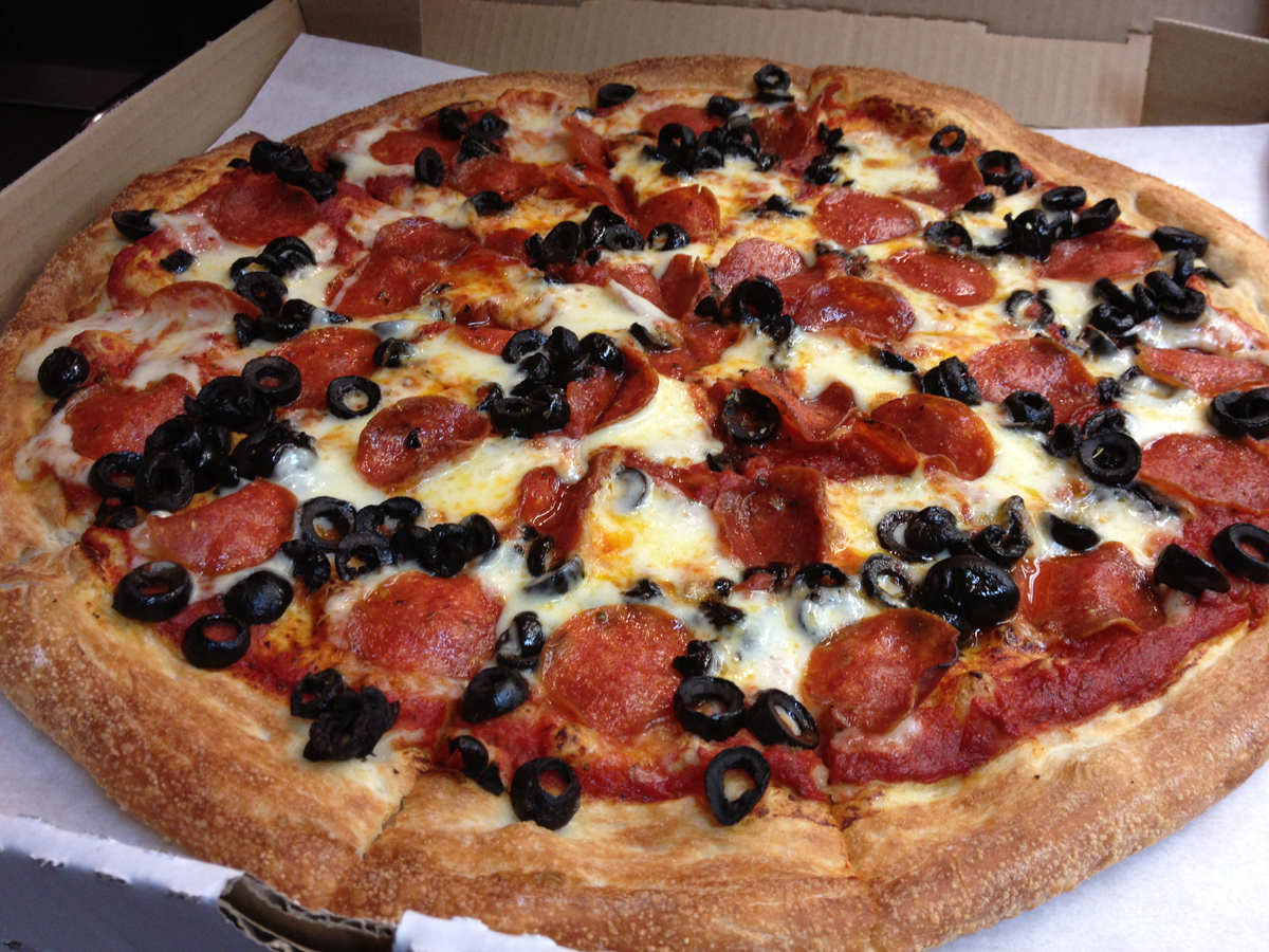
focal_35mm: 35
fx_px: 1283
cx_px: 634
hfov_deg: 52.6
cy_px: 476
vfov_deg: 40.7
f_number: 2.4
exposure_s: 1/20
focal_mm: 4.28
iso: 80
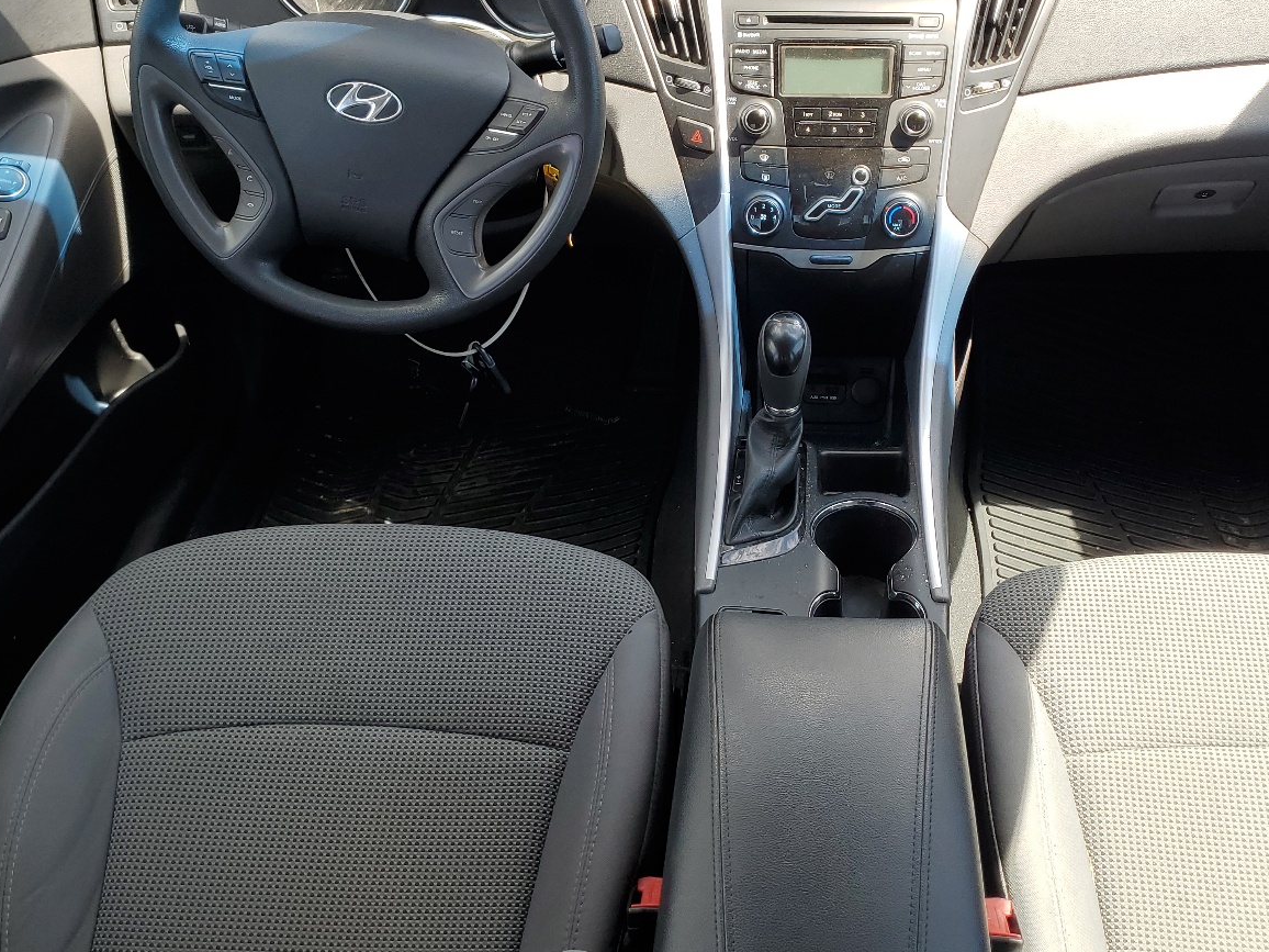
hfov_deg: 51.2
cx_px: 725
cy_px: 407
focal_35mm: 36
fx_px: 1320
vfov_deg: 39.6
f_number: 1.5
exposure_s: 1/400
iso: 50
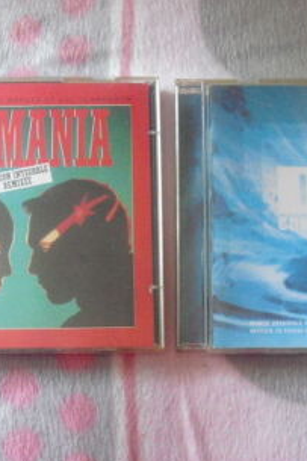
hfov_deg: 23.0
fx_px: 756
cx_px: 153
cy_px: 246
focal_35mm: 59
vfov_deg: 33.9
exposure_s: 1/60
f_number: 3.1
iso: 800
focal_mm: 6.3
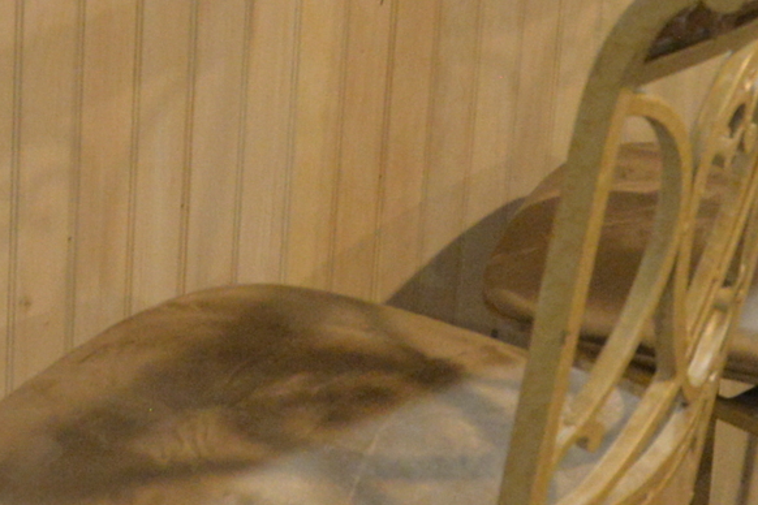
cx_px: -26
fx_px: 2000
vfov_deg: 13.9
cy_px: -115
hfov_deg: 20.7
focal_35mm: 95
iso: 5000
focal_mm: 18
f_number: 5.6
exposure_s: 1/100
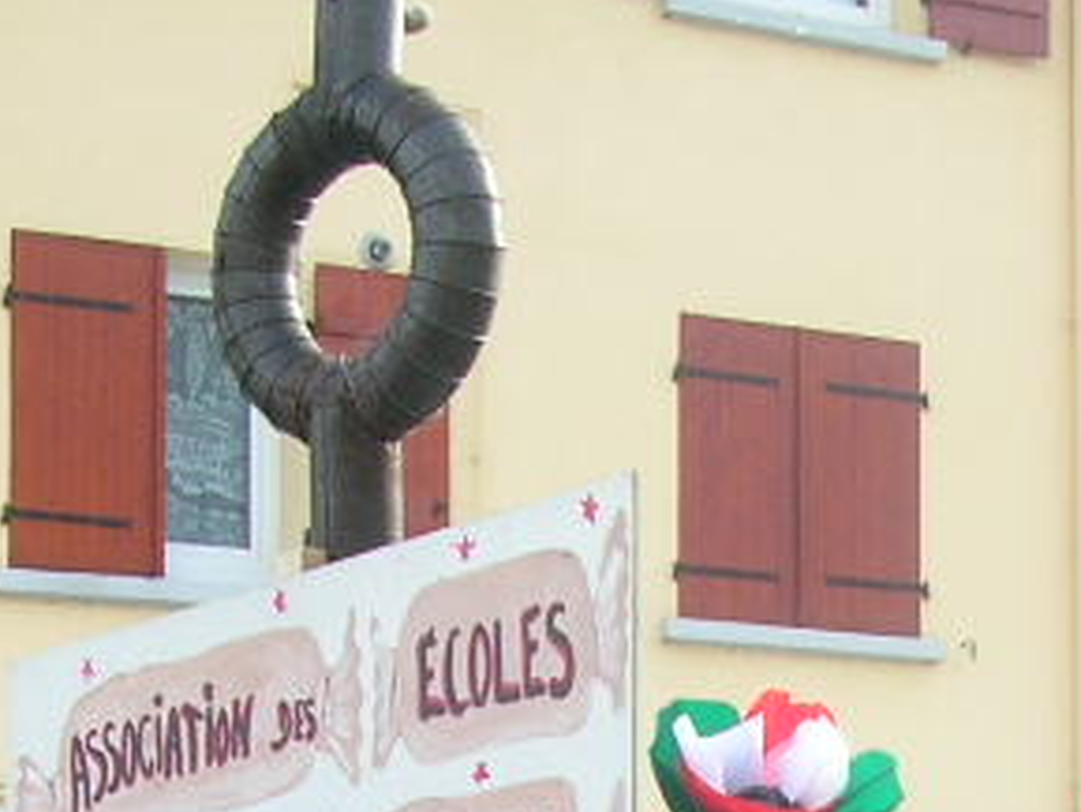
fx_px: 3874
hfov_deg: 15.5
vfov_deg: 11.3
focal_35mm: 124
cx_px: 1186
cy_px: 1366
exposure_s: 1/216
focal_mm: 5.8
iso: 50
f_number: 2.8
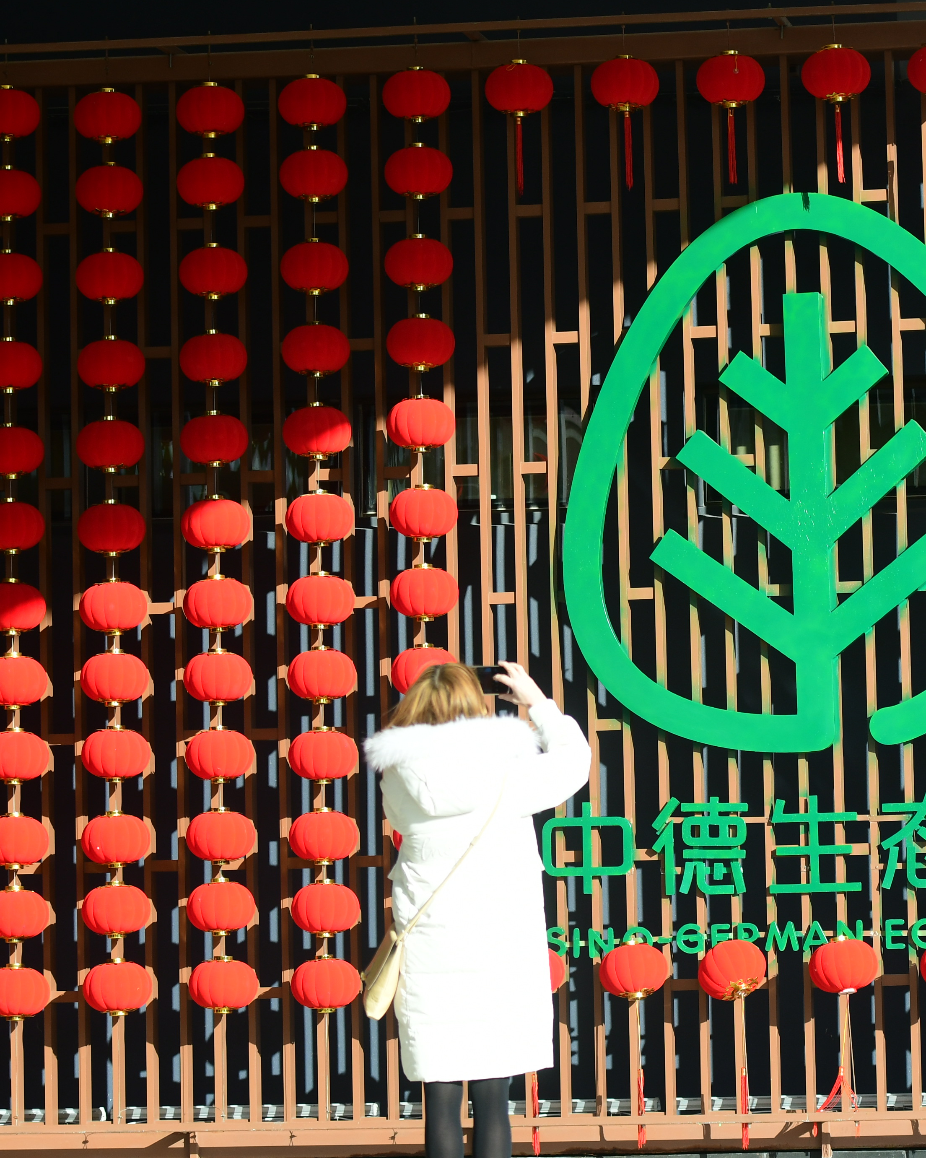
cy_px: 579
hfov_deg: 10.3
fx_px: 5105
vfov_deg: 12.9
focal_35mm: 149
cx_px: 801
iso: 320
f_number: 3.2
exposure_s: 1/2000
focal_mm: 70
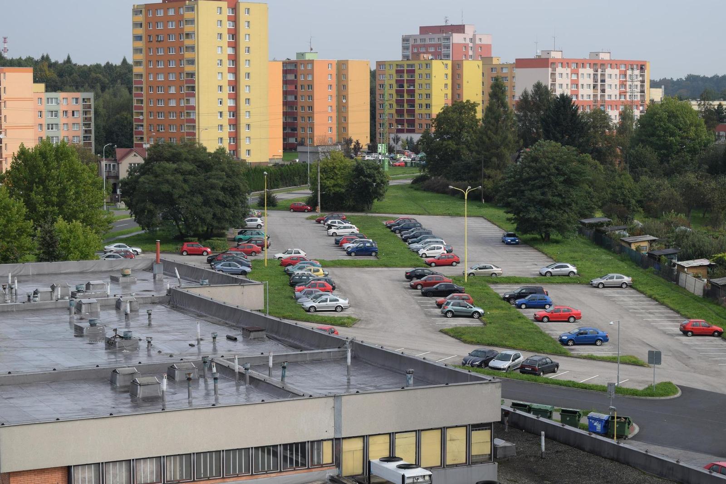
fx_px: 1664
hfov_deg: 24.6
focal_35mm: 82
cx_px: 363
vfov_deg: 16.6
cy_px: 242
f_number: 8
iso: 100
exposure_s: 1/200
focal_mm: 55
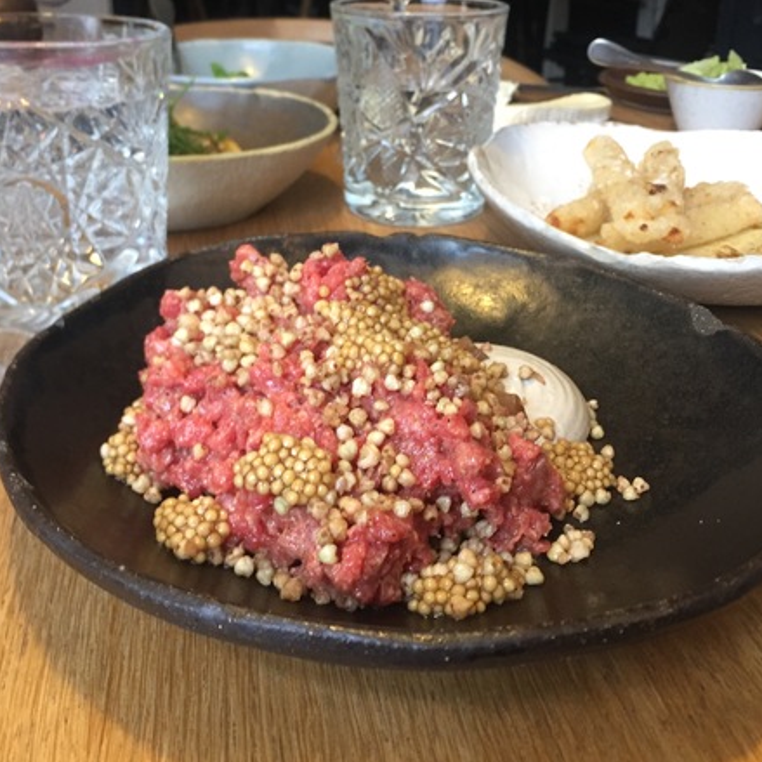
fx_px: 872
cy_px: 257
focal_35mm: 35
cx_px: 380
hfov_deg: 47.2
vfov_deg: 46.5
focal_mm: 4.15
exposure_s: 1/33
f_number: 2.2
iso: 200
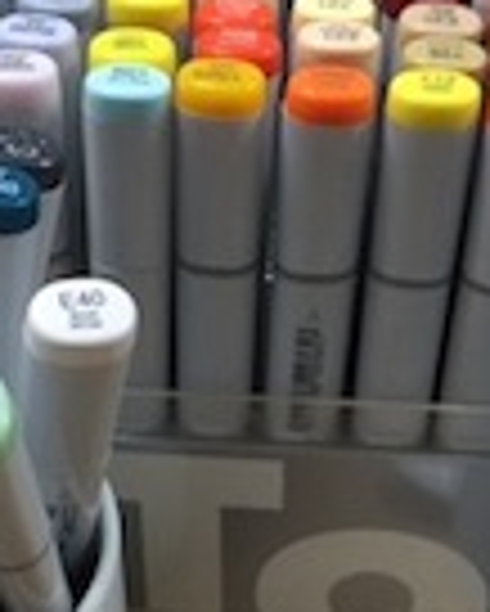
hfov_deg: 21.0
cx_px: 211
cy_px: 439
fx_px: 1322
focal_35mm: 73
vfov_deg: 25.8
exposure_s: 1/30
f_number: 2.2
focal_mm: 4.15
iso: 50
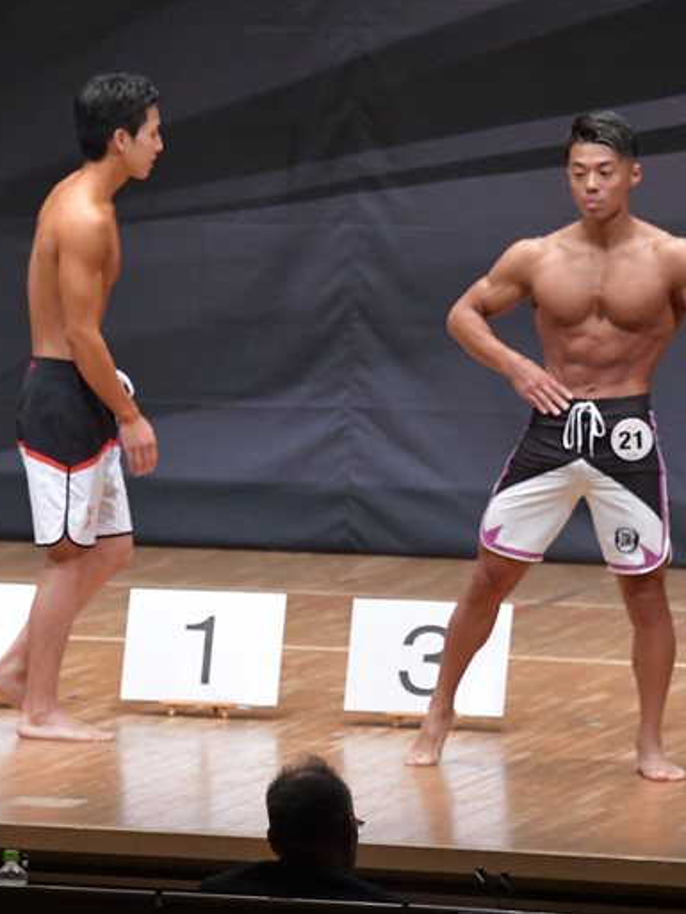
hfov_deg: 4.7
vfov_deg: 6.3
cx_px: 122
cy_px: 456
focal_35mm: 315
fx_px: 8320
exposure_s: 1/400
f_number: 5.6
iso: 8000
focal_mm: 145
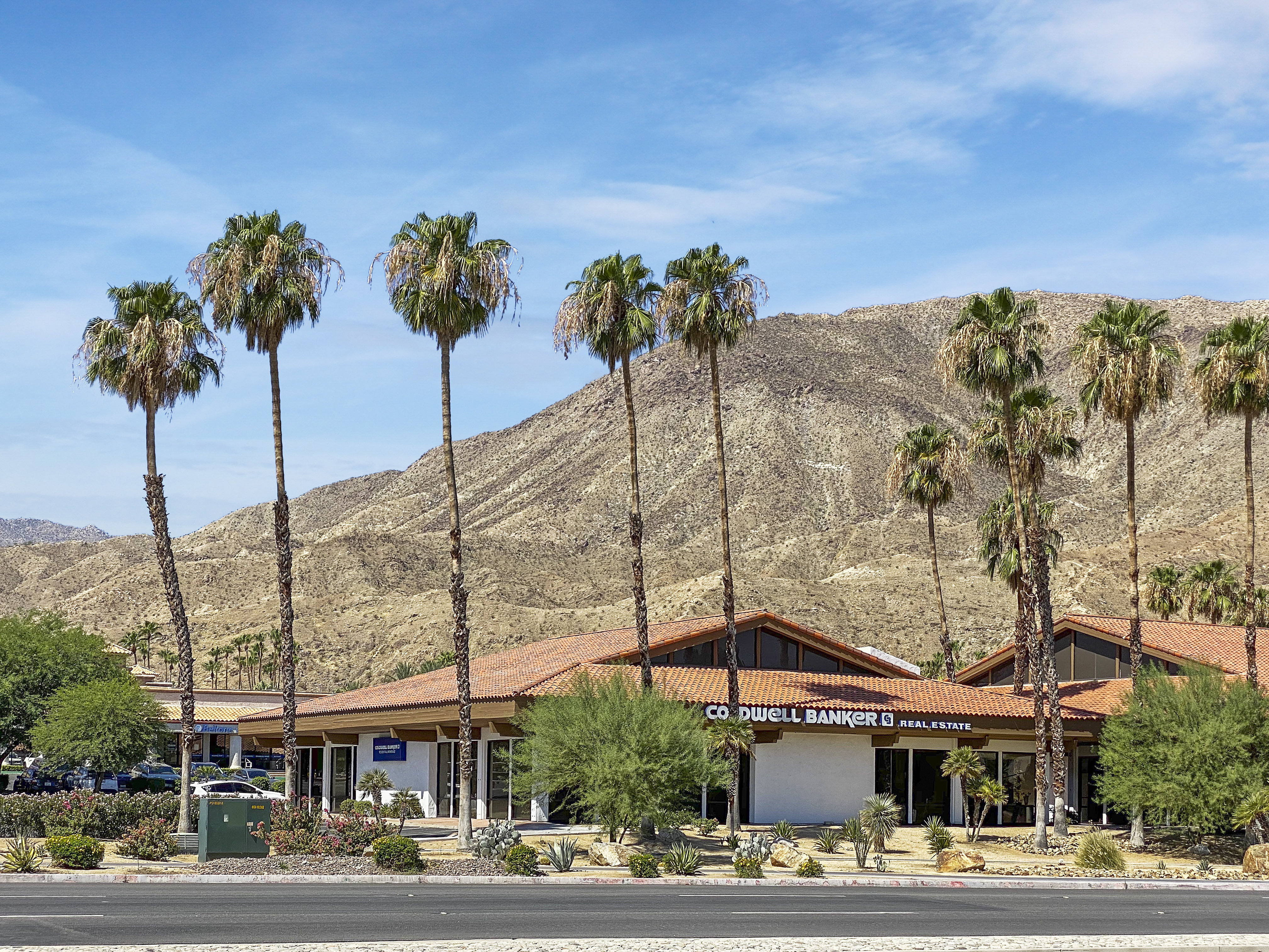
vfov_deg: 28.0
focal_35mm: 52
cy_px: 476
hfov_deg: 36.8
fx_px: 1906
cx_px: 634
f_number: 2
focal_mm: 6
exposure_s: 1/1700
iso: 20
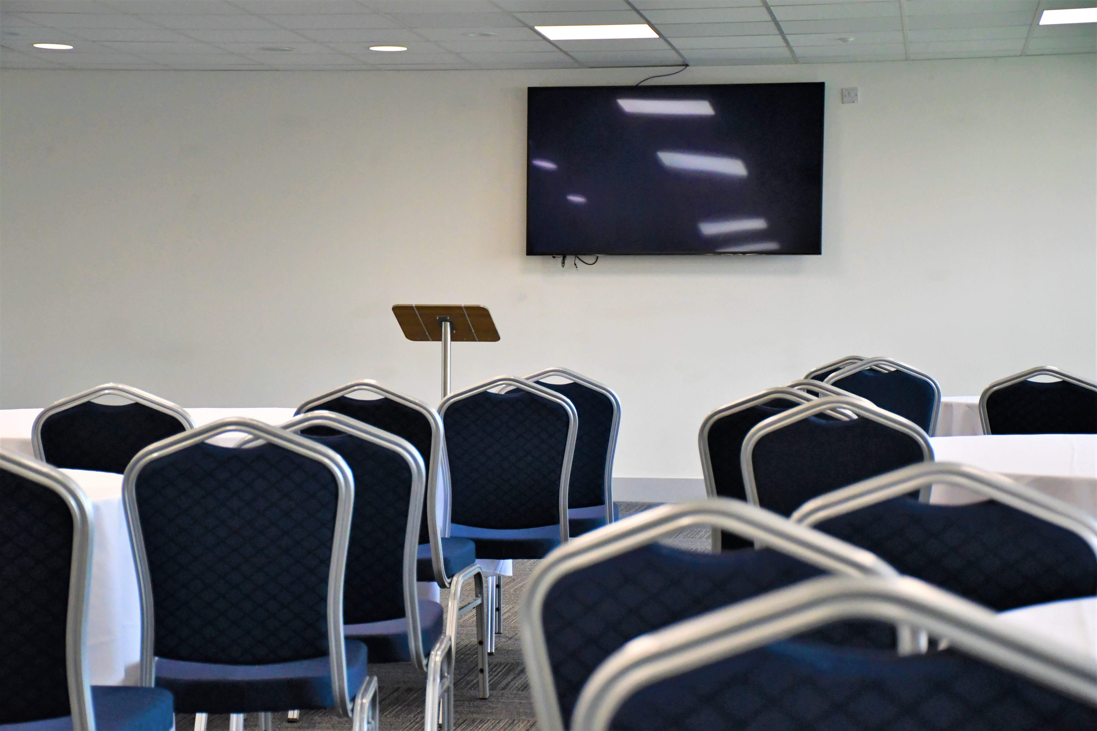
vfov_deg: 16.3
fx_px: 2559
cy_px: 366
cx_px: 548
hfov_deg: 24.2
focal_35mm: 84
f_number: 4.8
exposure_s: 1/125
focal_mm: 56
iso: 3200
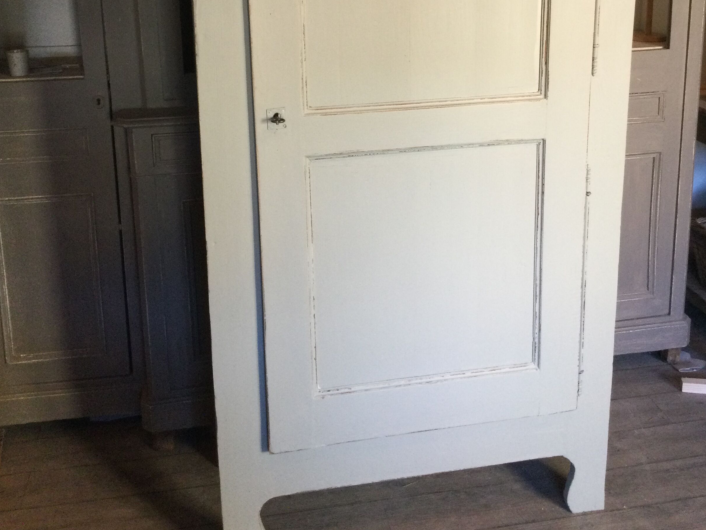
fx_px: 857
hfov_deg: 44.8
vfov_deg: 33.5
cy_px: 116
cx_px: 353
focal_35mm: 42
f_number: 2.4
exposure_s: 1/33
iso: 125
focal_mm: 3.3
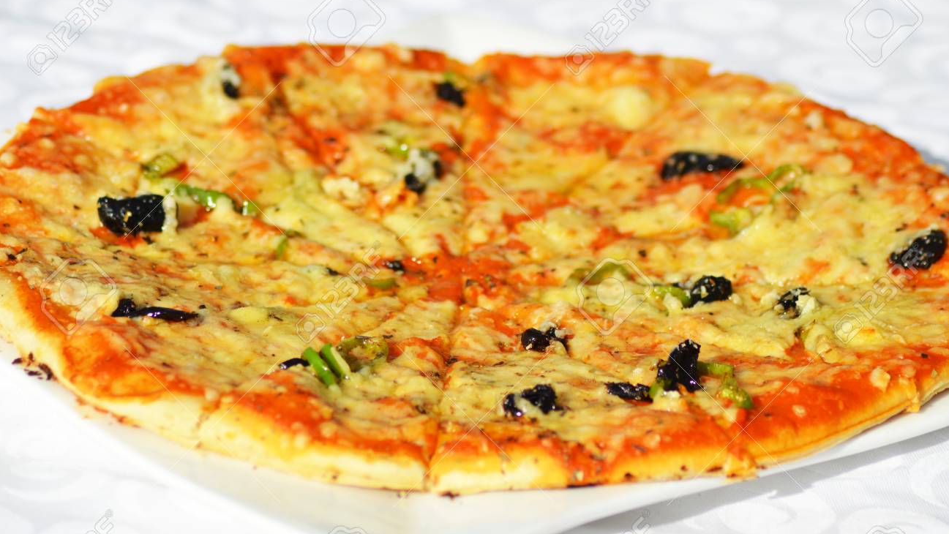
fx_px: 5939
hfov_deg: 9.1
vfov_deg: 5.1
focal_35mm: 236
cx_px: 475
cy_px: 266
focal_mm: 150
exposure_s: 1/2000
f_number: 5.6
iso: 180
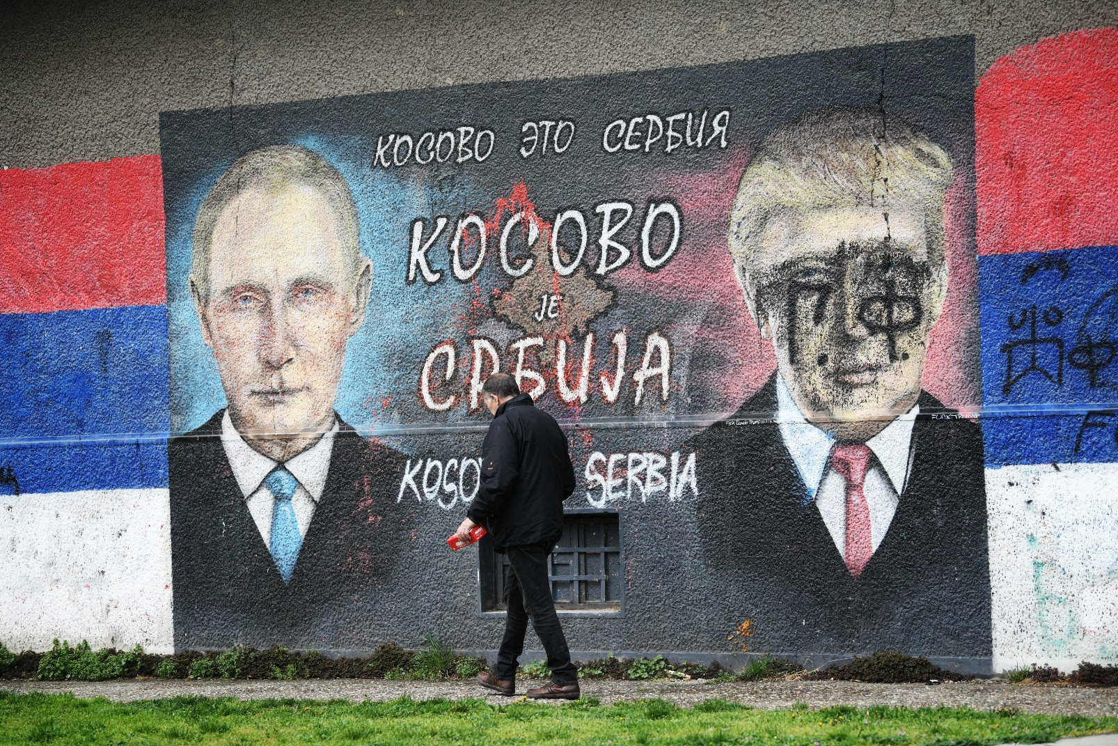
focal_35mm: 117
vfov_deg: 11.7
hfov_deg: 17.5
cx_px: 563
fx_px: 3634
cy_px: 373
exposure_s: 1/2500
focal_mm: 116
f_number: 4
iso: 500
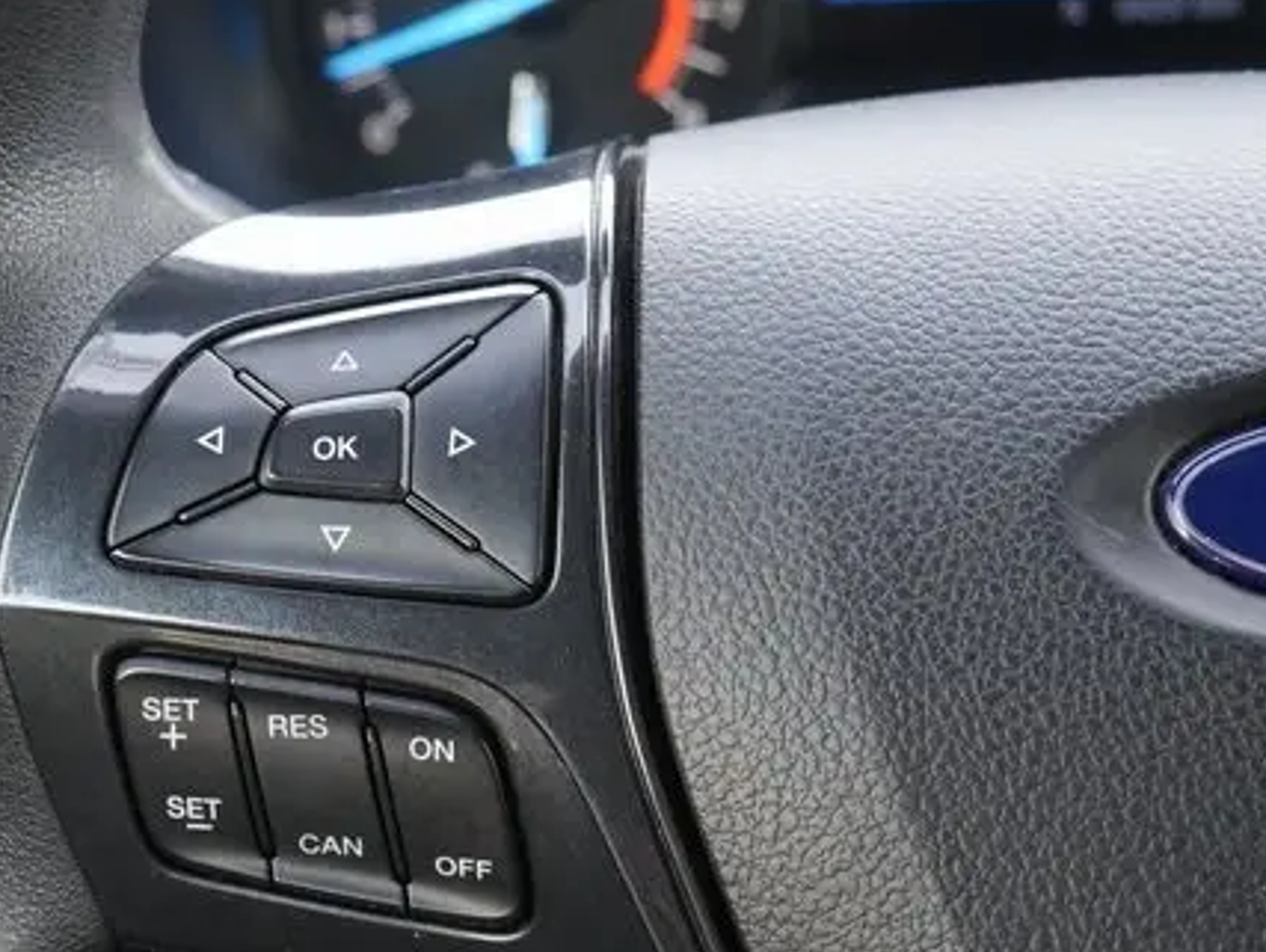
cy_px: 550
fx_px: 3075
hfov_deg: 23.1
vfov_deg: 17.6
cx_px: 365
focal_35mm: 84
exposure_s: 1/60
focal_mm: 28
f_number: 5.3
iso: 800
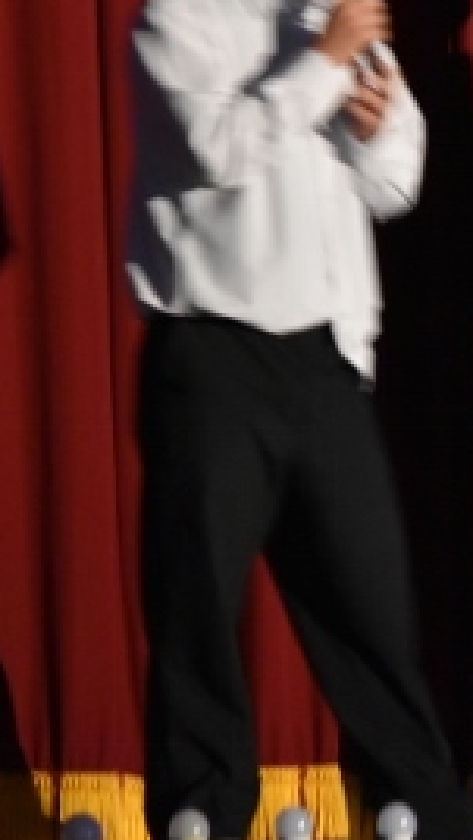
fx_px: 8351
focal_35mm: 375
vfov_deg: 5.8
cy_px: 223
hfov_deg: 3.2
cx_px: 689
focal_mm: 100
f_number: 4.8
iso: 3200
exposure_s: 1/13
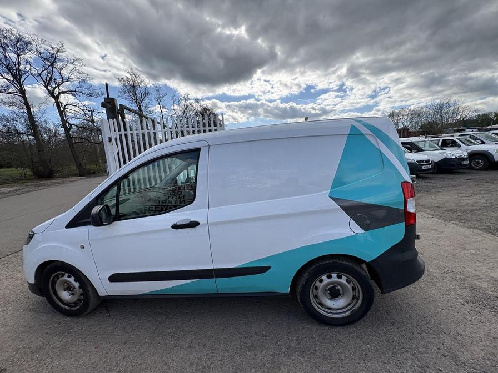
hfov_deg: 102.1
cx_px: 249
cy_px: 186
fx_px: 201
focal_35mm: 14
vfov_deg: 85.7
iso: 50
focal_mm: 2.22
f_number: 2.2
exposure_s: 1/1217
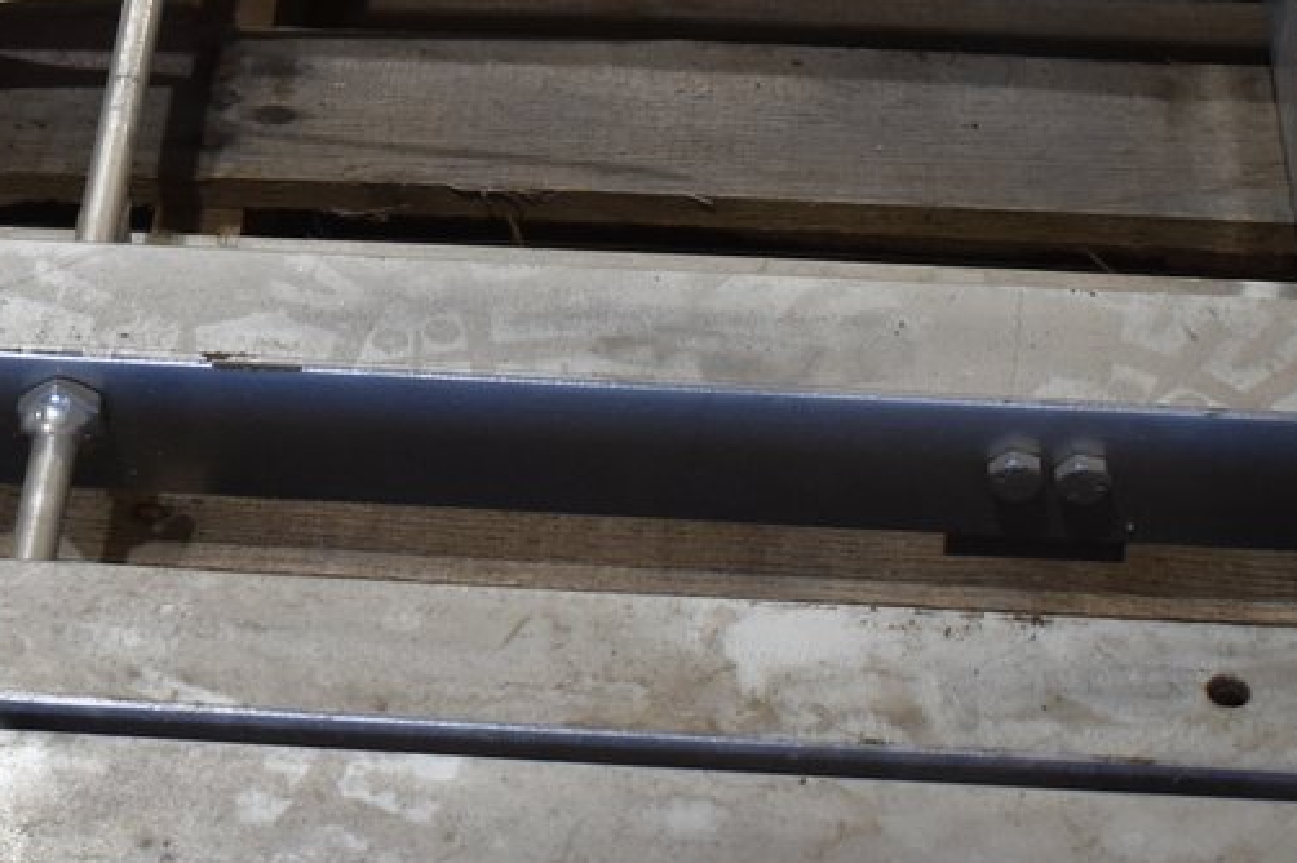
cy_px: 164
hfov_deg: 18.1
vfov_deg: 12.2
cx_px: 229
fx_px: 4032
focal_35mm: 112
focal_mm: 22
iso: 560
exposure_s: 1/250
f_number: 3.8
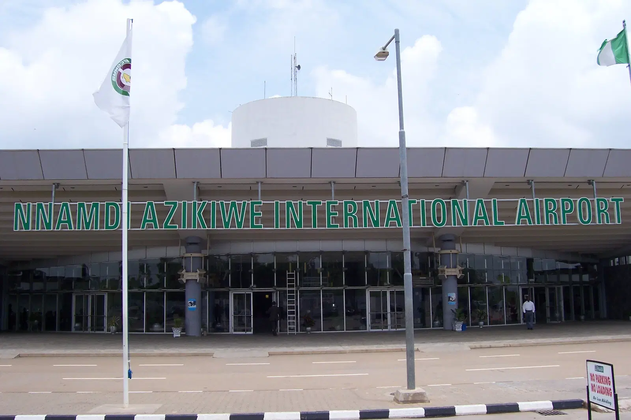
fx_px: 596
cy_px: 210
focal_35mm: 34
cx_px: 316
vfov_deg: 38.9
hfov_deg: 55.8
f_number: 5.6
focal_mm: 5.6
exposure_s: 1/500
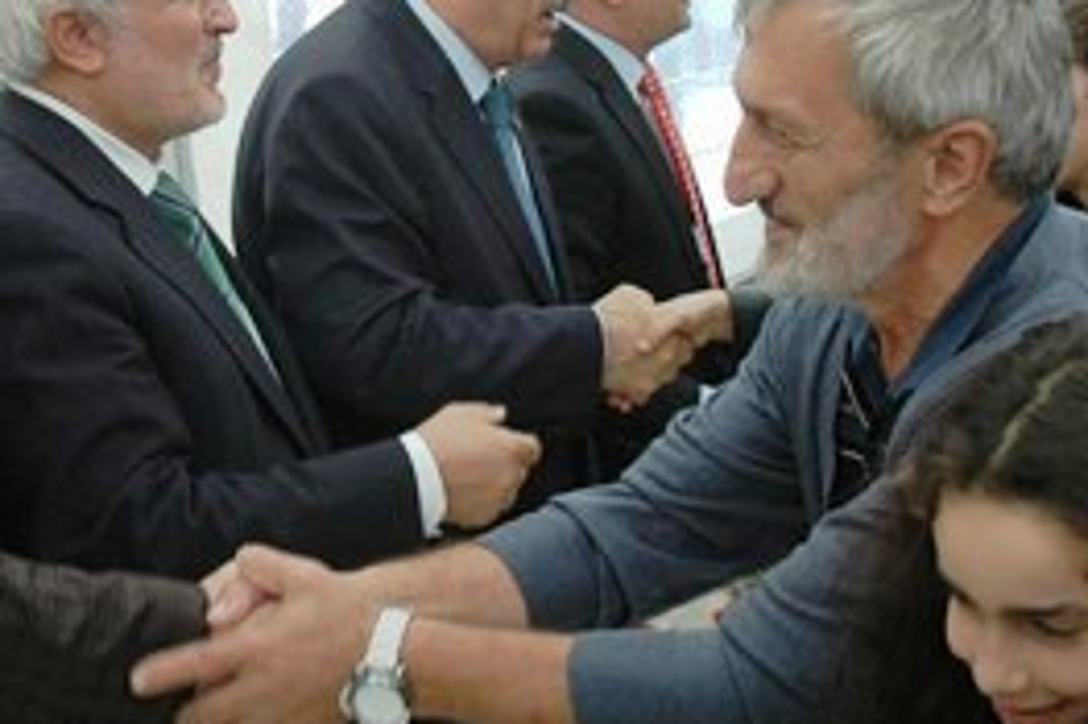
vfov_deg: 21.2
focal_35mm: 64
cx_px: 364
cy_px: 271
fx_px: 1933
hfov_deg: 31.2
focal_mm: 24
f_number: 5
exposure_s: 1/100
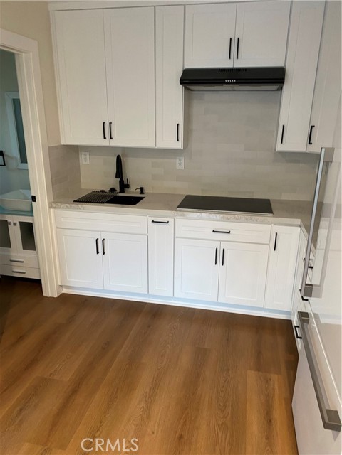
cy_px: 228
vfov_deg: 67.3
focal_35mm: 26
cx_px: 171
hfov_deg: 53.1
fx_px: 343
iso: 200
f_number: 1.8
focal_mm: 4.25
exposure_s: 1/60
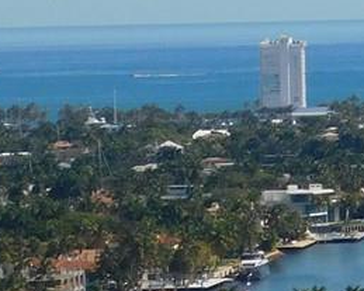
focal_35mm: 548
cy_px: -60
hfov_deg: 3.5
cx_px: 766
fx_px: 5901
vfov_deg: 2.8
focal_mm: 16.1
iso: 125
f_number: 4.5
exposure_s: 1/1250
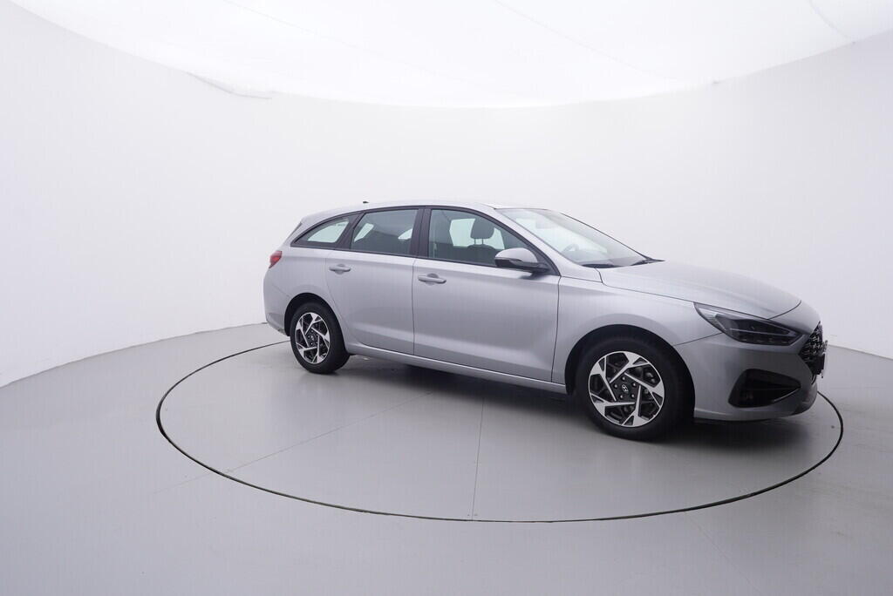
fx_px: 558
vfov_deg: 56.2
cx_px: 446
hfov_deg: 77.3
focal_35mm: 22
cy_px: 298
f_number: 5
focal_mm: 15
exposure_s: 1/80
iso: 200
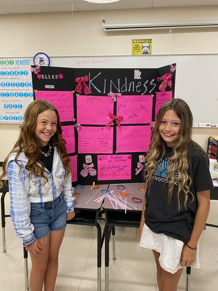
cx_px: 109
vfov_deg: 67.3
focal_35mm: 26
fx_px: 218
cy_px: 146
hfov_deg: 53.1
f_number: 1.8
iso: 320
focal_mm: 4.25
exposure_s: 1/60
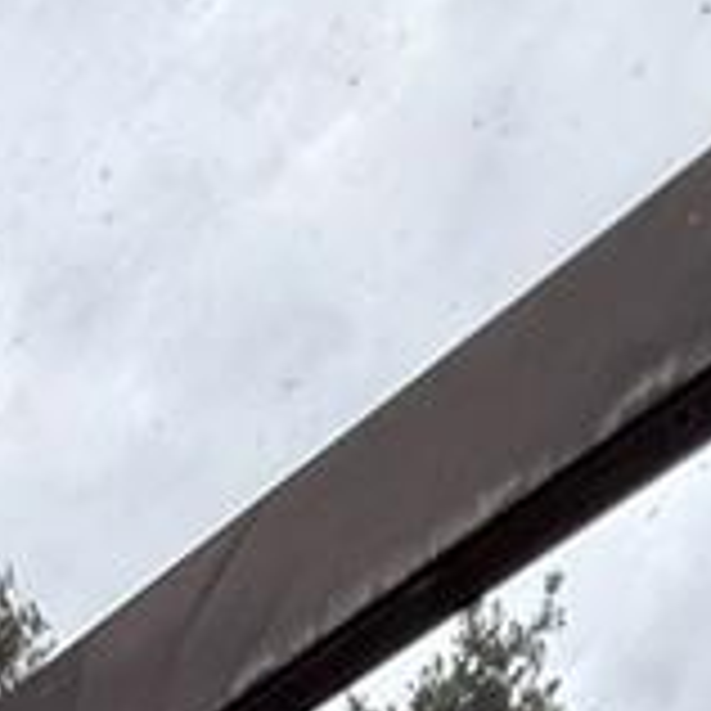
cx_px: -310
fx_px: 2184
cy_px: 2570
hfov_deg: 17.0
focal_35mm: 94
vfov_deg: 9.2
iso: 64
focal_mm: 2.22
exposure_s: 1/99
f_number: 2.2
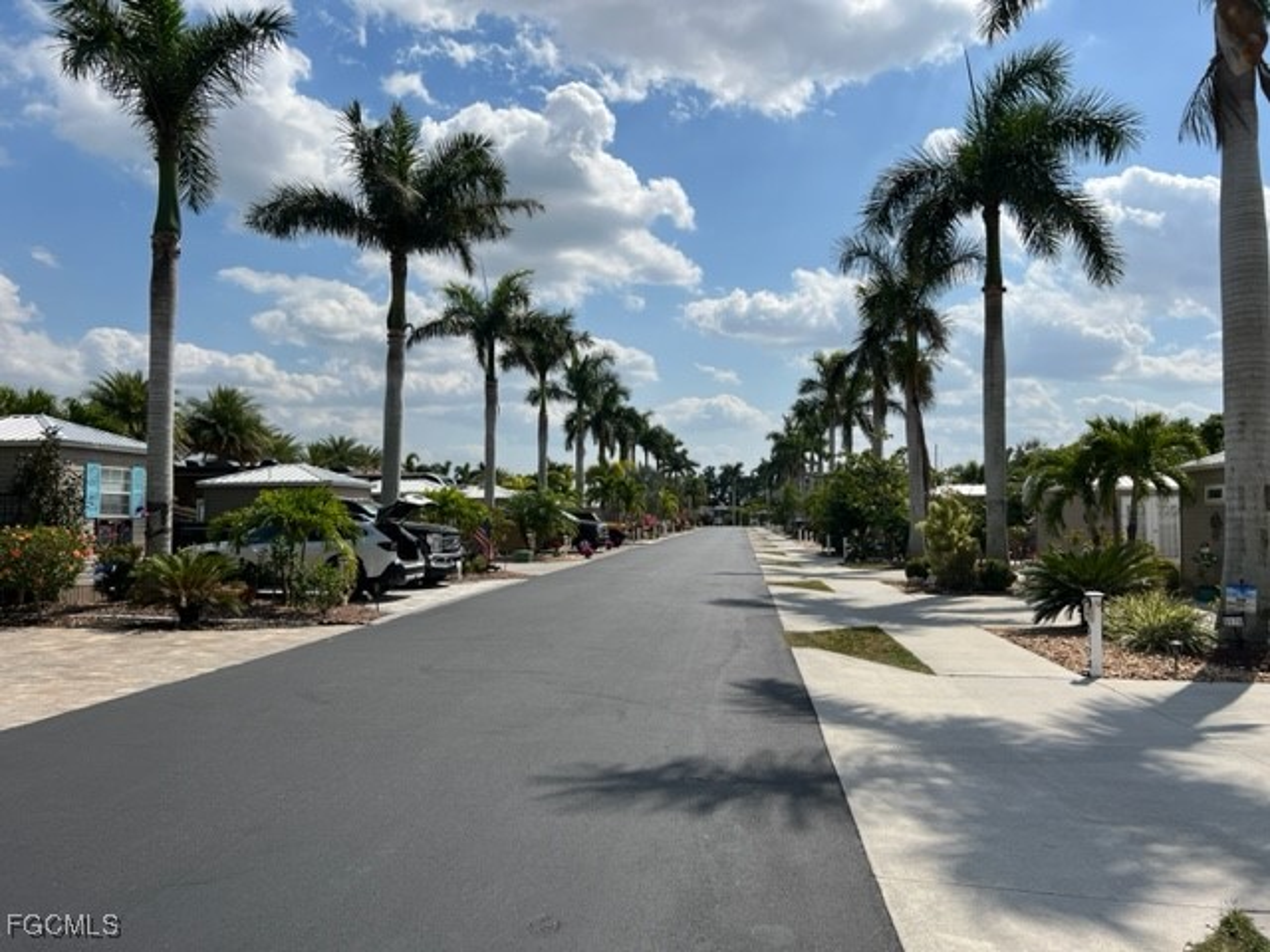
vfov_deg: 53.1
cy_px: 476
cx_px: 635
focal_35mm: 26
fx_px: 954
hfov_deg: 67.3
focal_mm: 5.7
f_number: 1.5
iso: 50
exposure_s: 1/9434
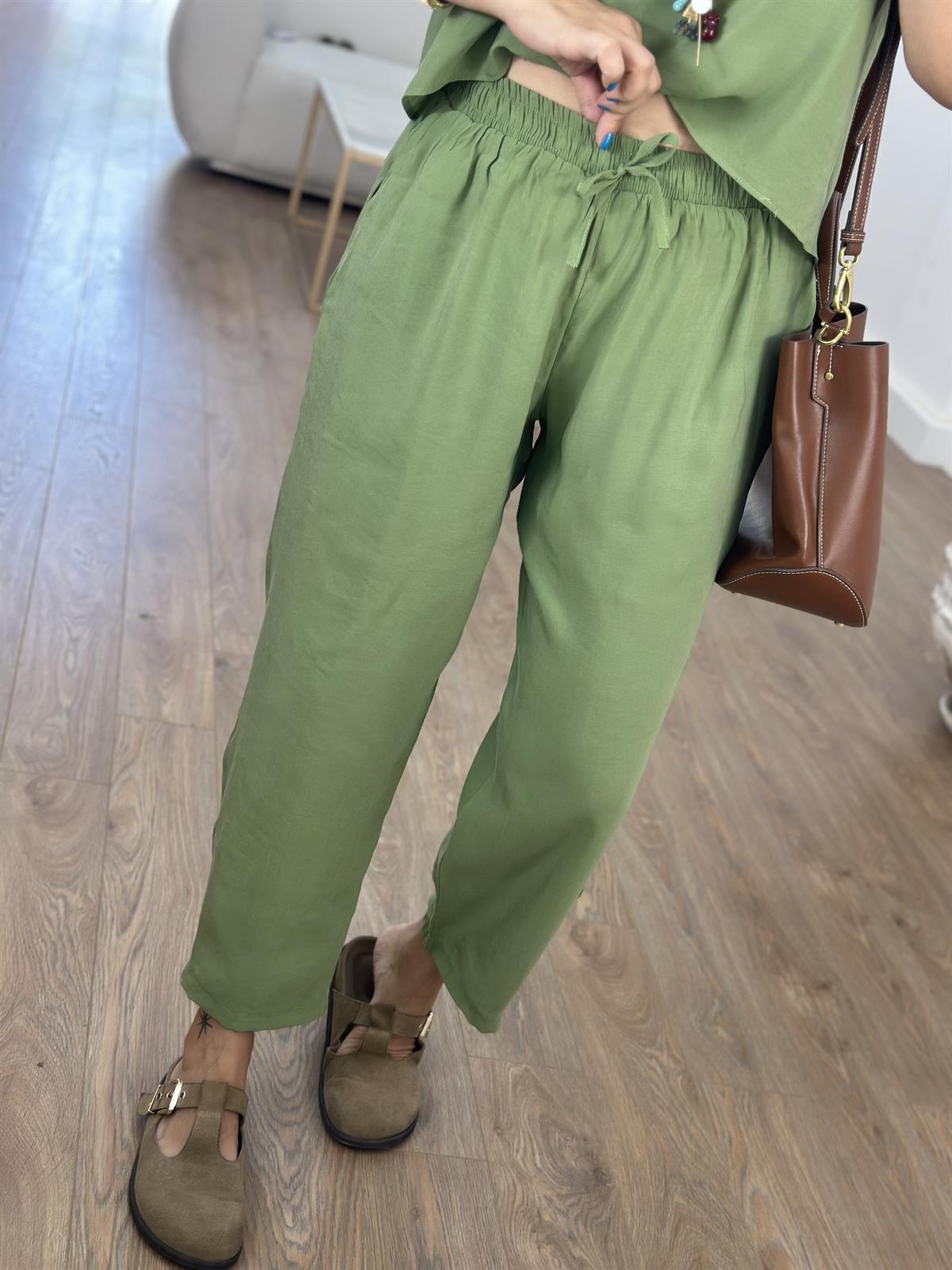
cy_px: 635
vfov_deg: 39.7
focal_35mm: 48
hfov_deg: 30.3
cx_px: 476
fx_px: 1760
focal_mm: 6.86
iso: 80
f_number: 1.78
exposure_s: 1/136
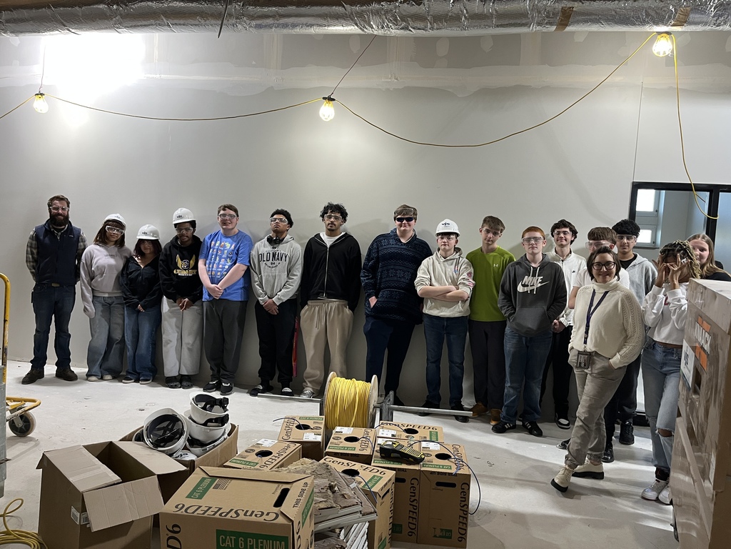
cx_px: 366
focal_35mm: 26
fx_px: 549
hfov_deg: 67.3
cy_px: 274
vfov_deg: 53.1
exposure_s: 1/60
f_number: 1.6
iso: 125
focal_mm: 5.1
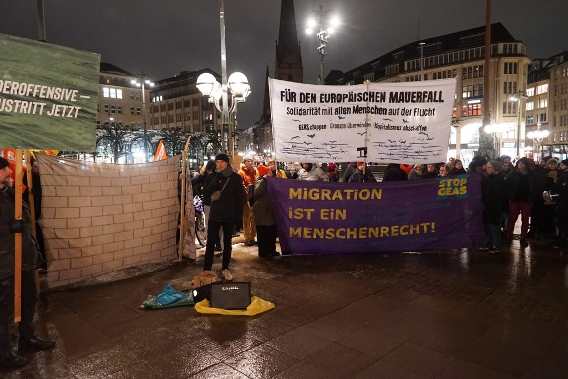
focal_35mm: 24
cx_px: 284
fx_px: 379
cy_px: 190
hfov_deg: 73.7
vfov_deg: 53.2
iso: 12800
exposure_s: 1/30
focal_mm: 24
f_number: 4.5
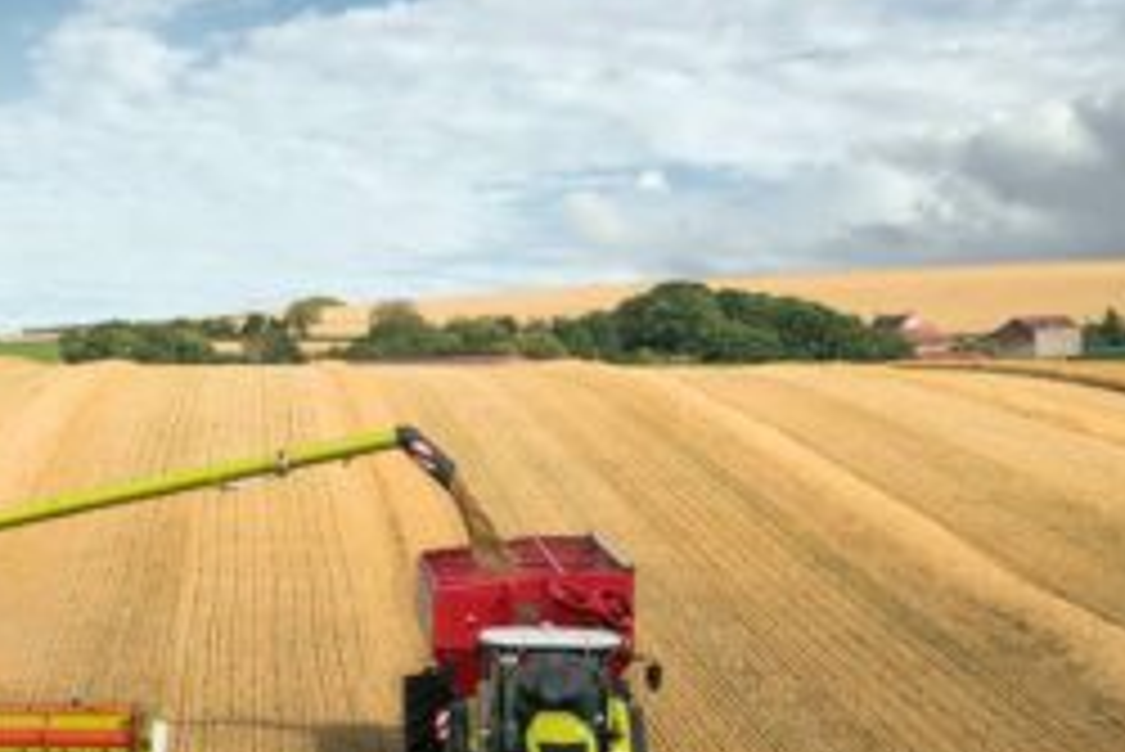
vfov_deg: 11.1
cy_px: 417
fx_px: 3877
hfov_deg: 16.2
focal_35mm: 124
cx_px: 32
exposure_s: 1/400
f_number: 9
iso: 160
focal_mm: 62
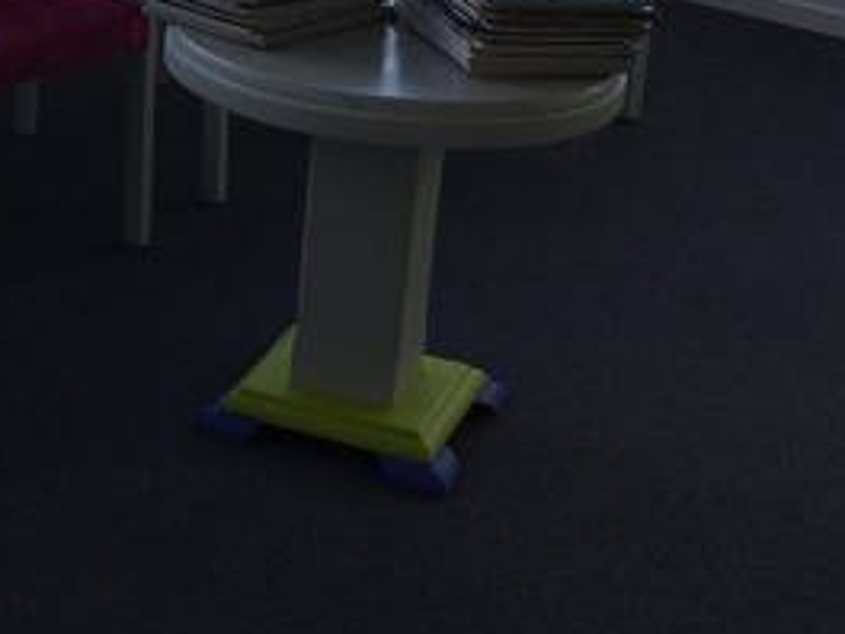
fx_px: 2148
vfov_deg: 16.5
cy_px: 19
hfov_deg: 20.9
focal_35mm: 88
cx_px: -144
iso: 32
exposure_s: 1/494
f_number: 2.2
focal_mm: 4.15
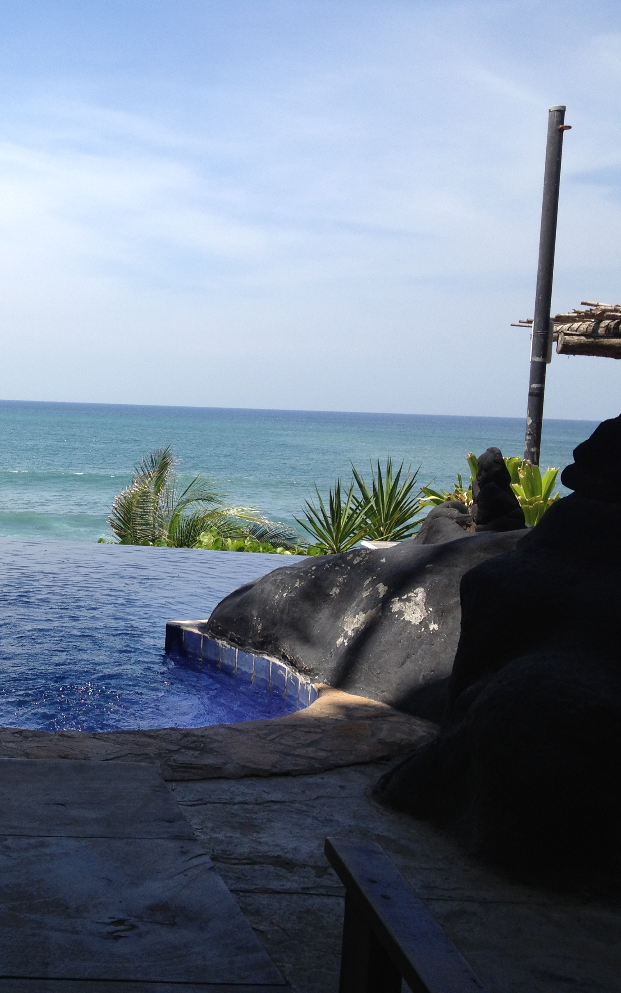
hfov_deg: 24.5
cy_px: 492
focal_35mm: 50
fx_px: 1354
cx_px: -23
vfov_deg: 40.3
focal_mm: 4.28
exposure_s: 1/1227
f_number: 2.4
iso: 50
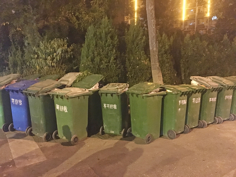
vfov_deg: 48.2
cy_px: 88
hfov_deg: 61.7
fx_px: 198
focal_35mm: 29
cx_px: 118
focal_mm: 4.15
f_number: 2.2
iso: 1250
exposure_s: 1/17
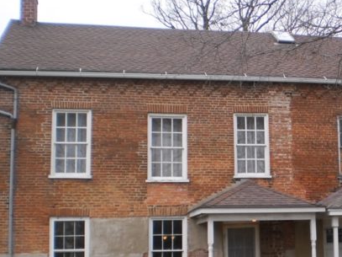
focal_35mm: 68
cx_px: 281
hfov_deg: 27.9
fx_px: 672
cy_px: 164
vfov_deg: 21.5
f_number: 3.1
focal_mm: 6.3
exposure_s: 1/125
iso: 100
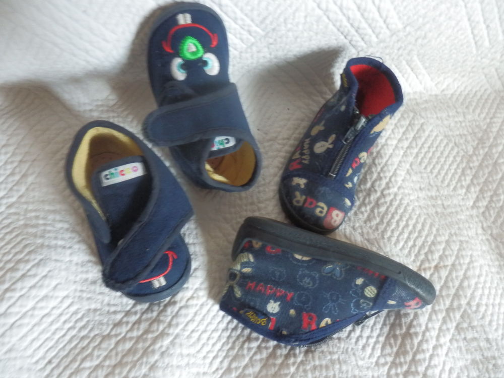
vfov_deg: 54.9
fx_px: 364
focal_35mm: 25
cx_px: 252
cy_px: 189
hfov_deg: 69.4
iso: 400
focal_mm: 4.5
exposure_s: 1/4
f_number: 3
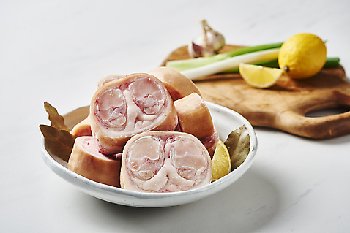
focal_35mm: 105
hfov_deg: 19.5
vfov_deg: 13.0
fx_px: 1021
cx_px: 175
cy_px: 116
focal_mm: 105
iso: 100
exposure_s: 1/125
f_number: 9
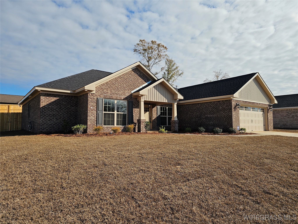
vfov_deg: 58.9
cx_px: 149
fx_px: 198
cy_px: 112
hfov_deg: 73.9
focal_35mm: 23
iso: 10
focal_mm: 6.3
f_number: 1.7
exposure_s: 1/1189
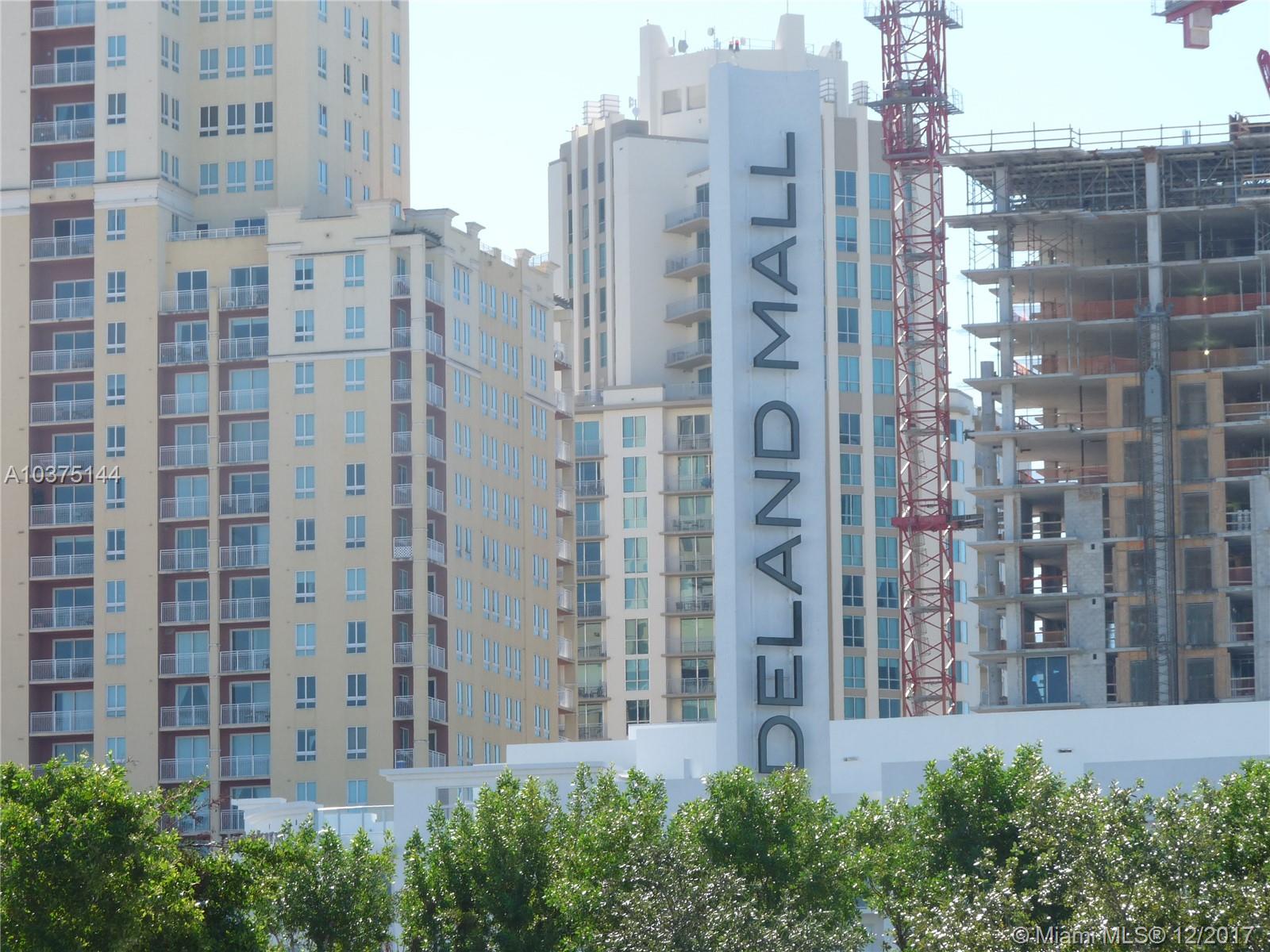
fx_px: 6604
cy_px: 476
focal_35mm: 180
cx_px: 635
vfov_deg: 8.2
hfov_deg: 11.0
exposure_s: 1/320
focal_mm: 32
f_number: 5.6
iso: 100
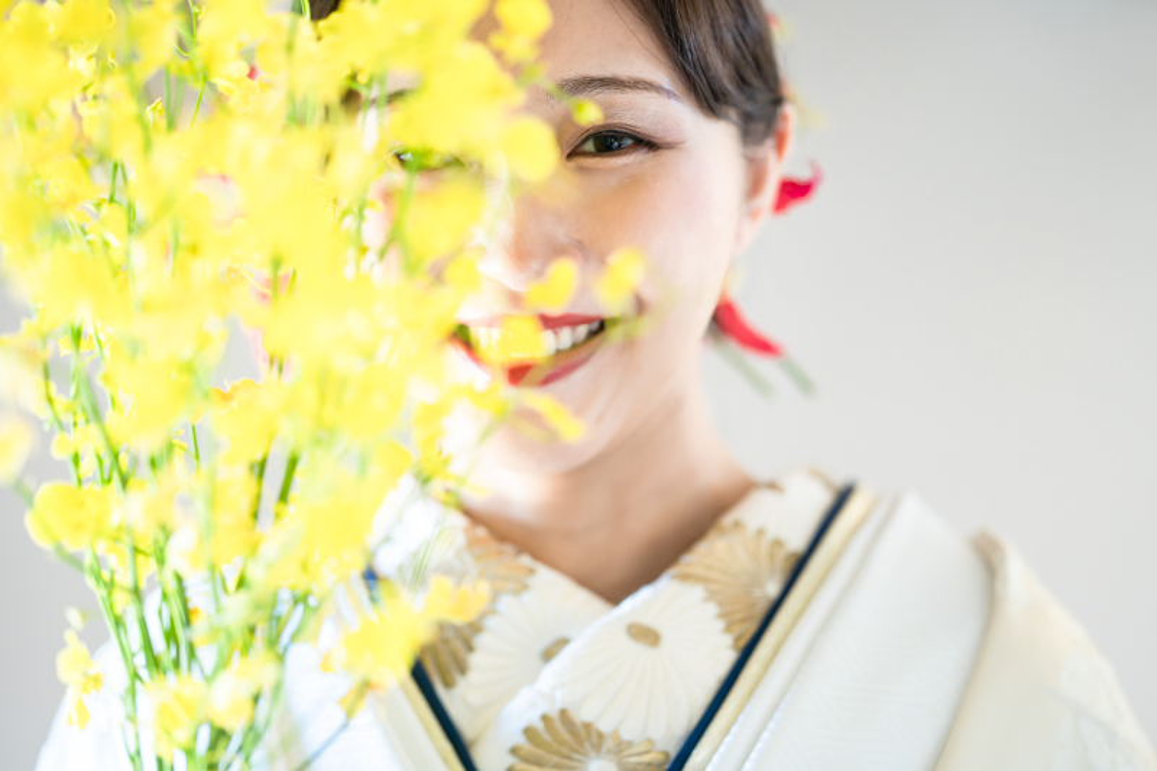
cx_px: 578
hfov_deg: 15.2
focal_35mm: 135
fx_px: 4338
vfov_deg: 10.2
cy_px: 386
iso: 500
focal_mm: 135
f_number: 1.8
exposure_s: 1/125
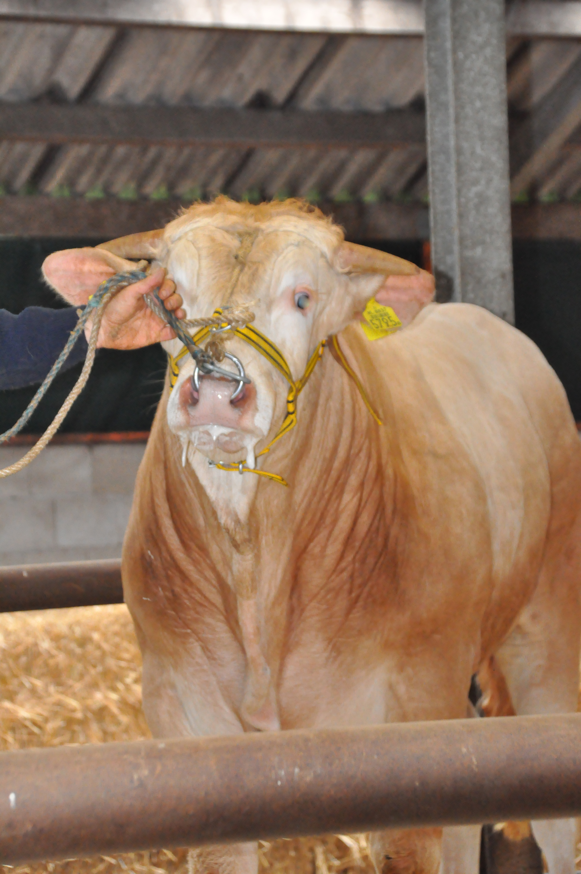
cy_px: 437
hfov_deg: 9.9
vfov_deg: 14.9
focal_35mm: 138
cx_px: 290
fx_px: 3349
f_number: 8
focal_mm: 92
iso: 3200
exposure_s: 1/60
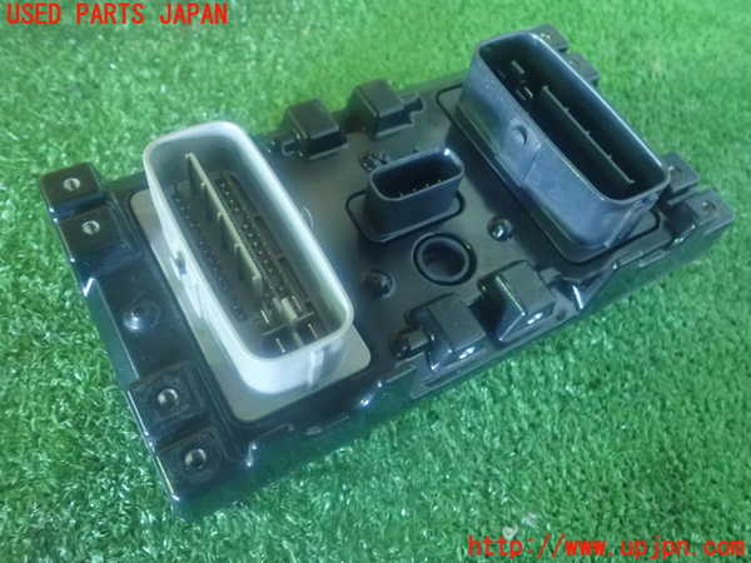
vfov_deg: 46.8
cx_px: 376
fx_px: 651
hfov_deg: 60.0
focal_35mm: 30
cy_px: 282
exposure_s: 1/20
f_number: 2.3
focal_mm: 5.5
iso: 1600
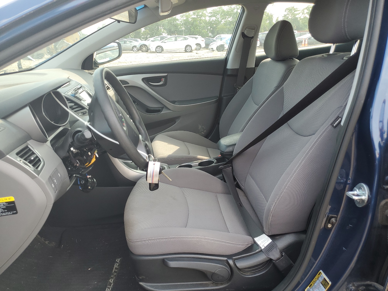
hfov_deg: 67.3
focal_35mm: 26
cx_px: 194
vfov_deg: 53.1
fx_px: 291
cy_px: 146
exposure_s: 1/256
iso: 50
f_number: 1.5
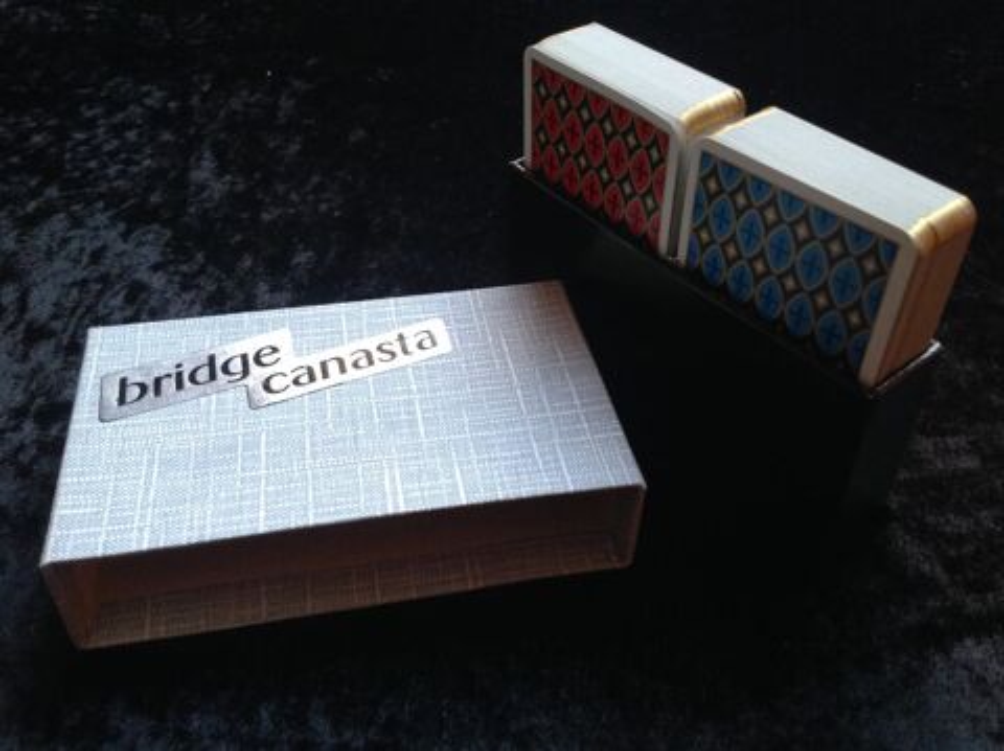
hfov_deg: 52.7
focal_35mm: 35
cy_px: 376
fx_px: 1014
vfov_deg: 40.6
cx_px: 502
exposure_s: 1/15
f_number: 2.4
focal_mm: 4.28
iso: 125
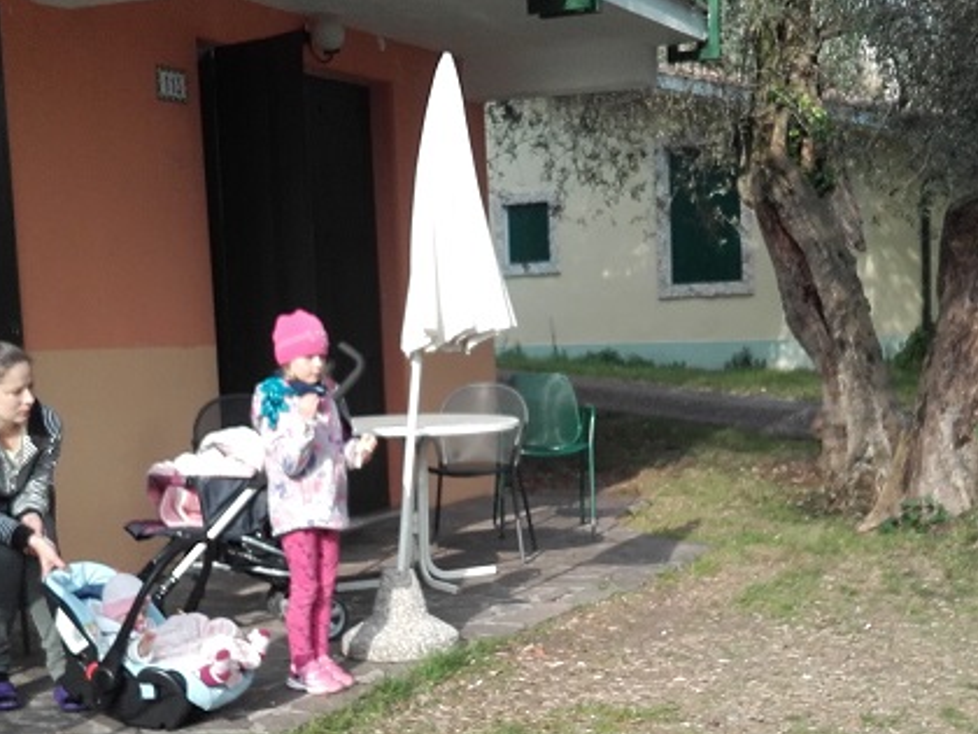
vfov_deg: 24.6
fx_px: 1667
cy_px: 545
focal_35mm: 59
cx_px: 508
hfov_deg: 32.7
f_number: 2.2
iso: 50
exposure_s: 1/330
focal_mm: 3.3
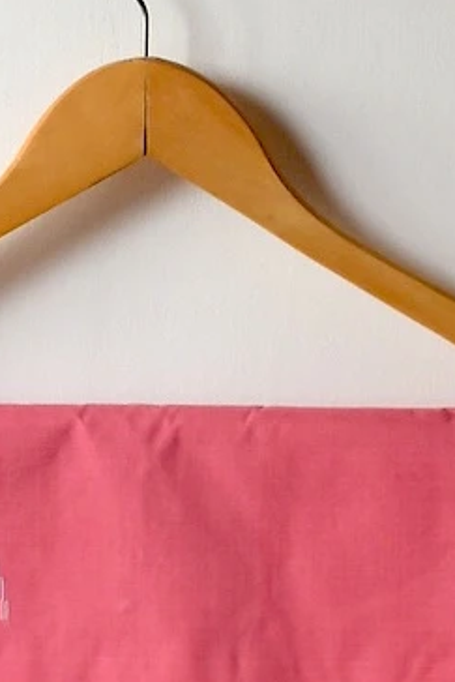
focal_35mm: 247
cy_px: 933
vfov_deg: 8.2
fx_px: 4678
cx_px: 131
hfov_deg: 5.6
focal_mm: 50
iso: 1000
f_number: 5
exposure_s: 1/125
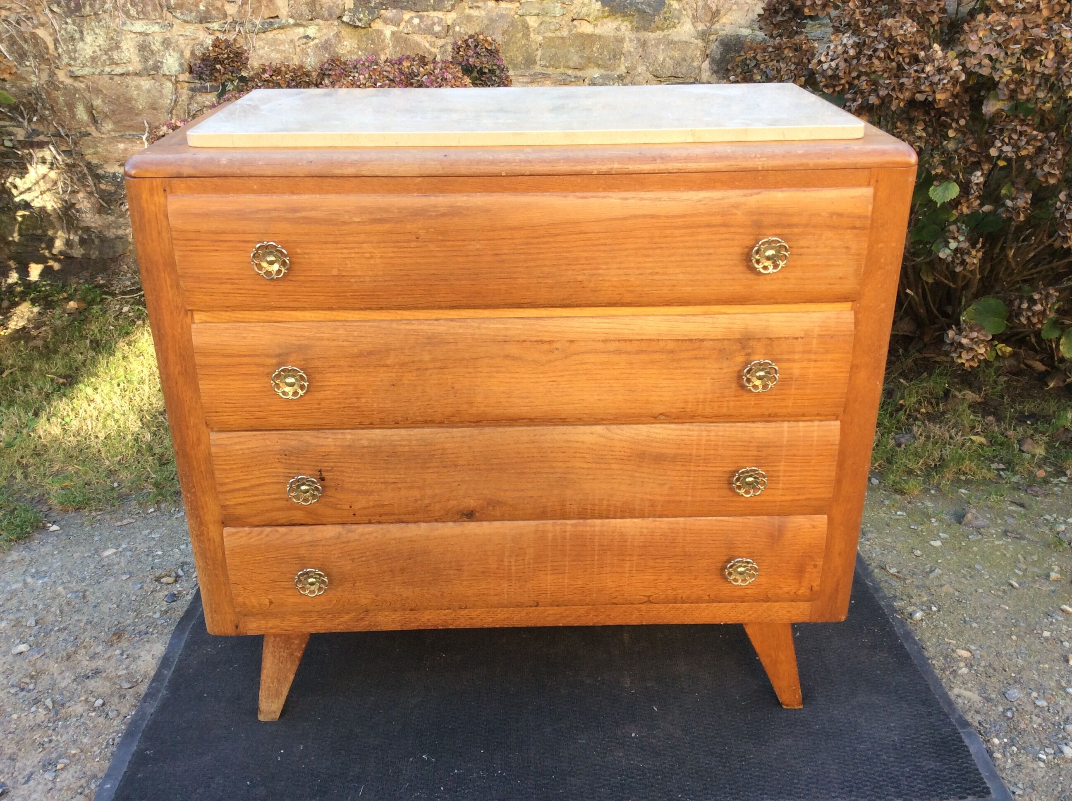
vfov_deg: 44.1
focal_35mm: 32
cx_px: 536
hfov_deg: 56.9
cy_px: 400
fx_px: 990
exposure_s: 1/100
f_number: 2.4
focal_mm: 3.3
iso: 32
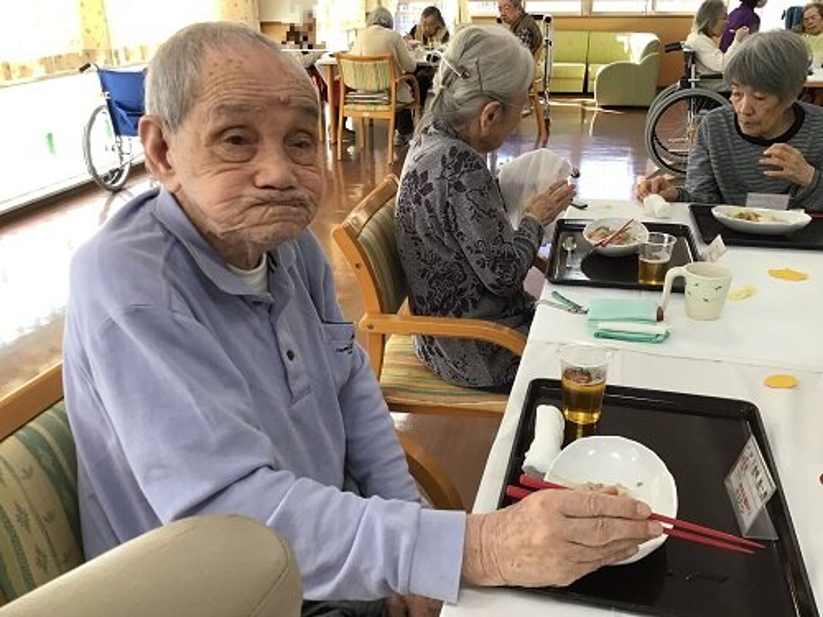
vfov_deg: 45.4
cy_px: 308
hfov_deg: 58.4
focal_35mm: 31
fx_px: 737
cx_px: 412
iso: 25
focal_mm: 3.3
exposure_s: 1/40
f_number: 2.4
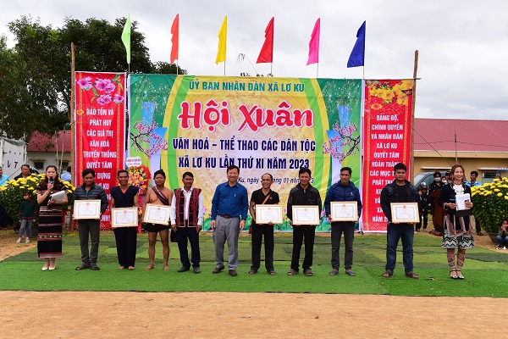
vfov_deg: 35.1
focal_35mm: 38
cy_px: 170
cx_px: 254
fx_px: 536
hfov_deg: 50.7
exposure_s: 1/640
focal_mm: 38
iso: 1000
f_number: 10
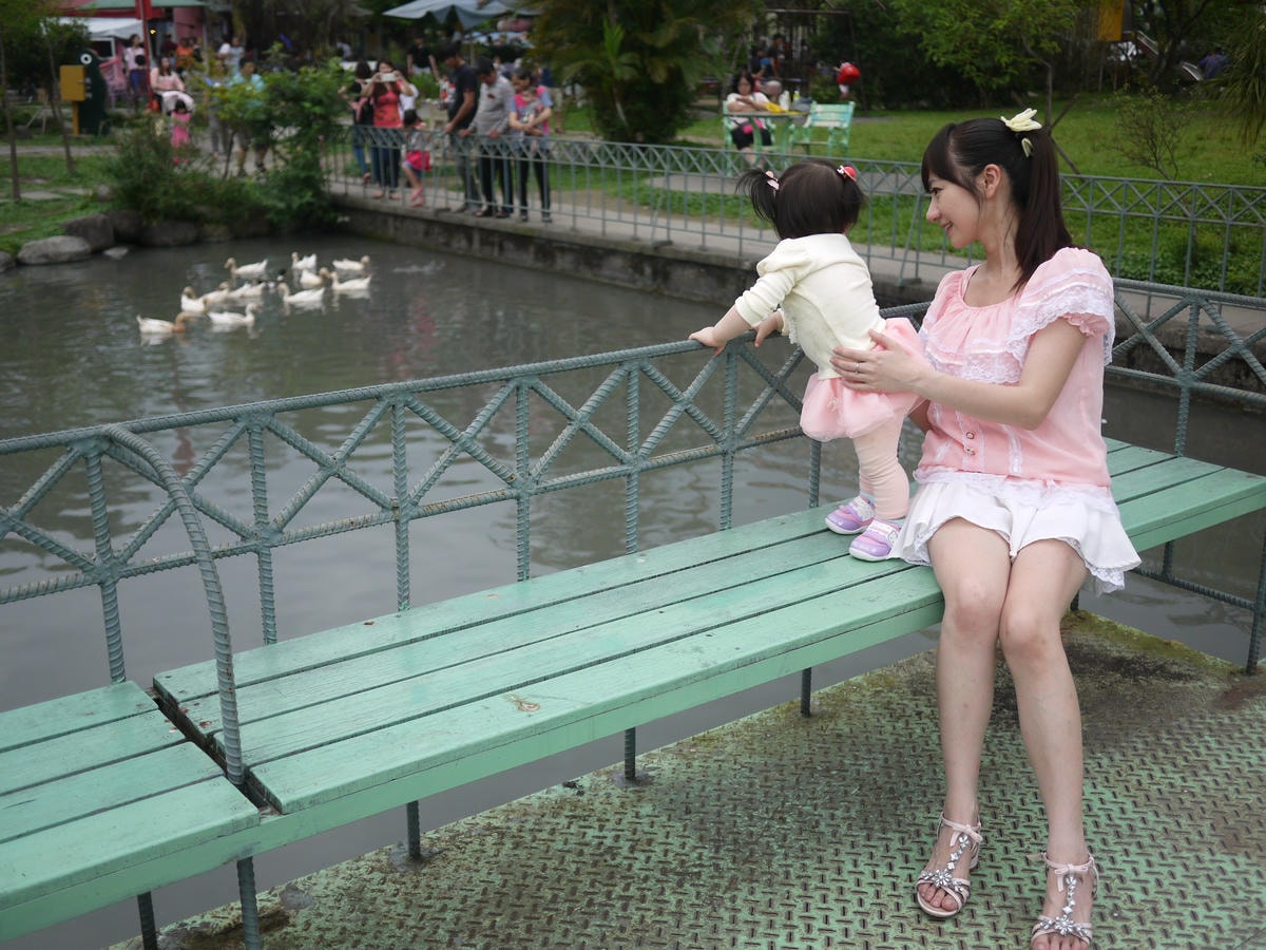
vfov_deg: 36.0
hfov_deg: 46.8
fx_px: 1463
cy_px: 475
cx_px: 633
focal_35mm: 40
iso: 160
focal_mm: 20
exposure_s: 1/1300
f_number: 2
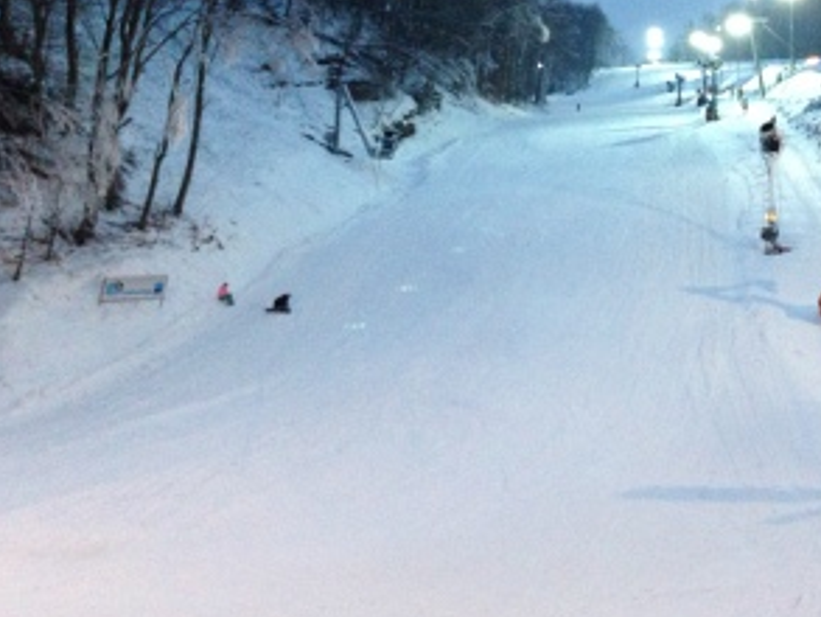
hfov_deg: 34.5
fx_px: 1281
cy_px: 149
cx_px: 656
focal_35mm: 54
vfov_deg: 26.7
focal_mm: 4.13
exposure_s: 1/20
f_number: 2.4
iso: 320
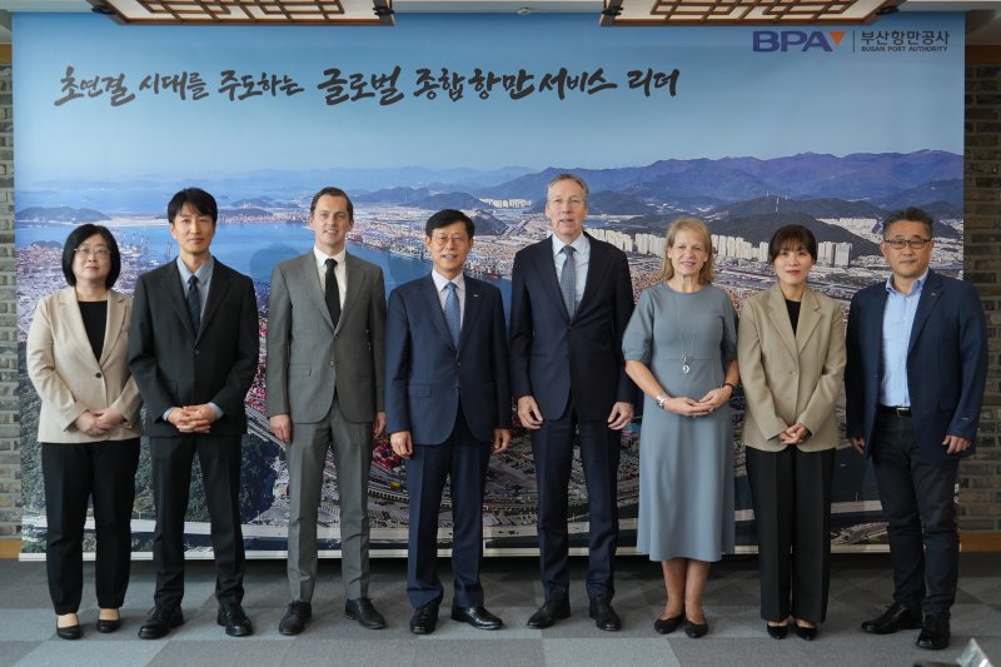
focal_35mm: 39
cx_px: 500
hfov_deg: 49.6
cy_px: 334
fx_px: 1084
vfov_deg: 34.2
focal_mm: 39
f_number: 4
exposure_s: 1/40
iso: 400
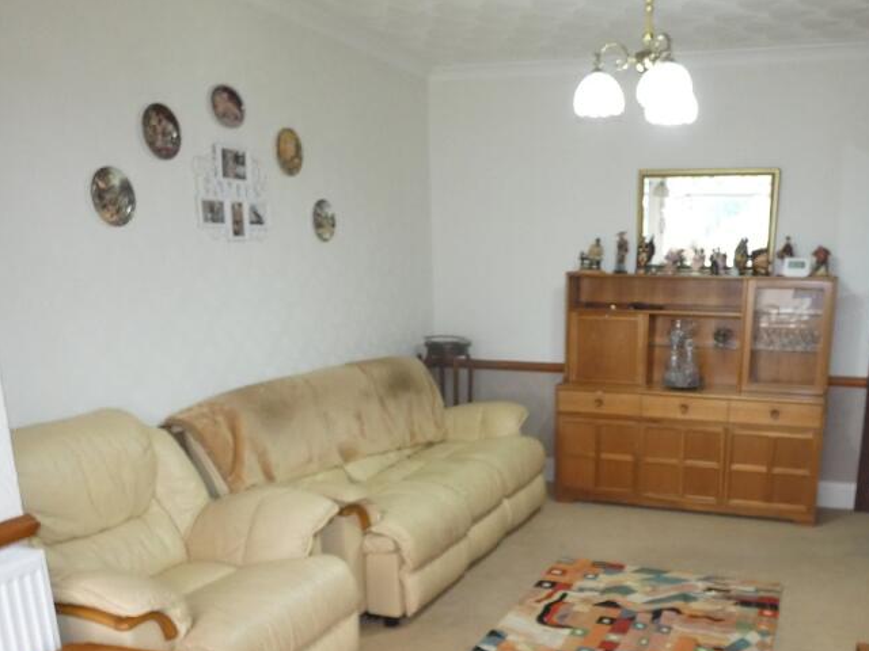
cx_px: 562
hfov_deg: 55.9
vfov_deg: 42.7
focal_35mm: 32
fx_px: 803
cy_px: 494
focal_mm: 3.6
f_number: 2.8
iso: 320
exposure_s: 1/60
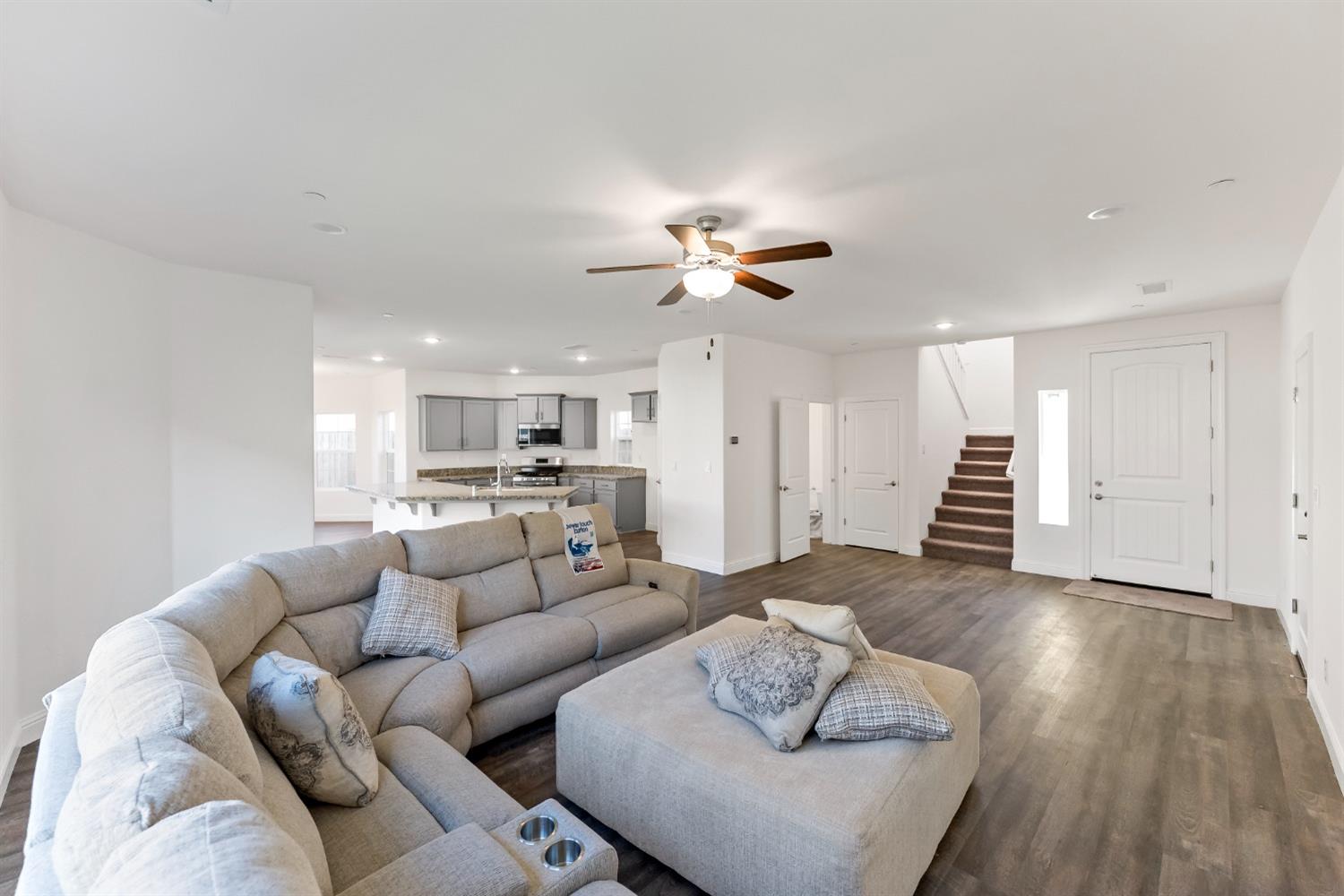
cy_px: 448
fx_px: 523
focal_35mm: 14
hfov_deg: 104.3
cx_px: 672
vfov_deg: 81.2
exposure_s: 1/160
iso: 800
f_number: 4
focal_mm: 14
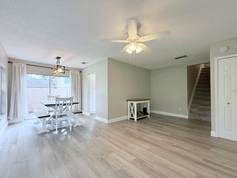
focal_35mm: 15
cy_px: 91
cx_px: 120
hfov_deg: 98.2
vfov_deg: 81.7
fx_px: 103
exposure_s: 1/120
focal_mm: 2.22
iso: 250
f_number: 2.2
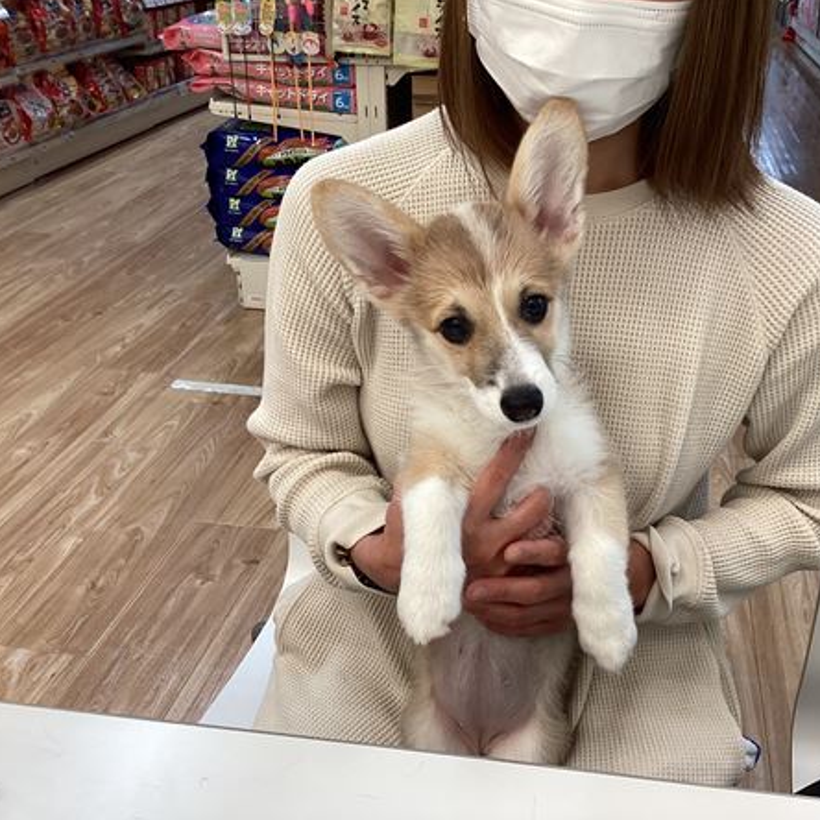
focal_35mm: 37
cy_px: 410
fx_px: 992
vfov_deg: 44.9
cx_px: 452
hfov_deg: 44.9
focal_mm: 3.3
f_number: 2.4
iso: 64
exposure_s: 1/50
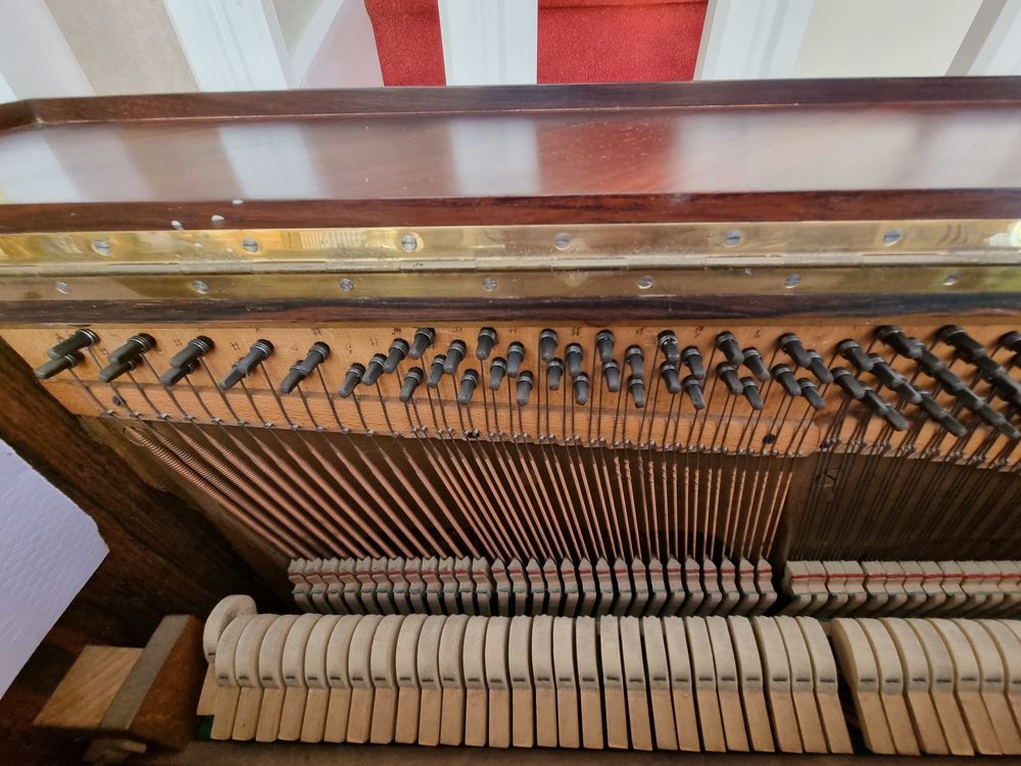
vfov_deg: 89.9
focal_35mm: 13
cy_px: 383
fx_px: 383
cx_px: 510
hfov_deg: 106.2
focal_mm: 2.2
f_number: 2.2
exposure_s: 1/33
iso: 800
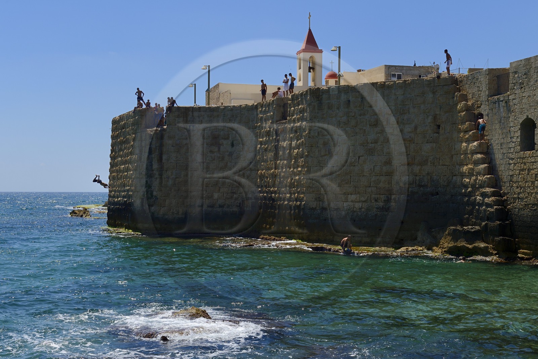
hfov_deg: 35.6
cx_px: 269
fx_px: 837
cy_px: 180
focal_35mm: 56
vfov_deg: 24.2
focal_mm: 56
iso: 200
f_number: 10
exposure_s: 1/500
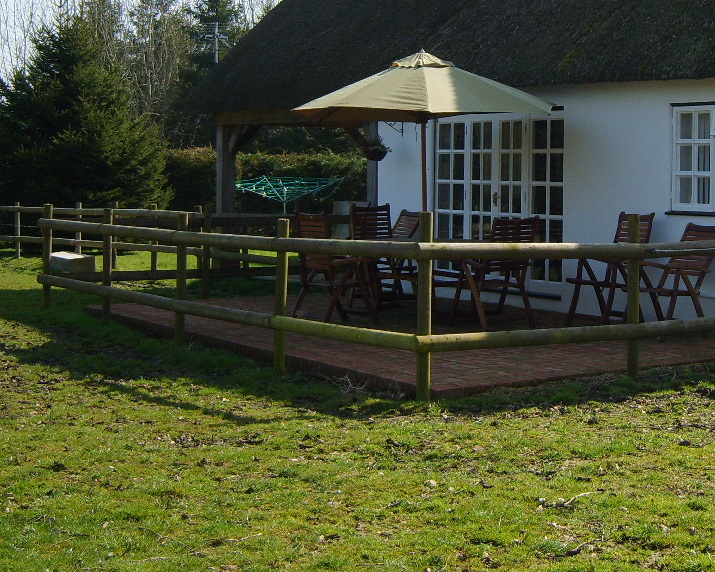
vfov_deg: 22.6
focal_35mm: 67
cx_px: 578
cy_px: 148
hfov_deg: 27.7
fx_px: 1418
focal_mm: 7.4
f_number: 2.8
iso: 50
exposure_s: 1/1000
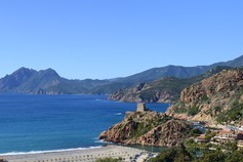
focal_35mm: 55
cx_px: 103
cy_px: 92
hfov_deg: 36.2
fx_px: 371
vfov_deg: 24.6
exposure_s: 1/500
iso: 200
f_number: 9
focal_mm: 31
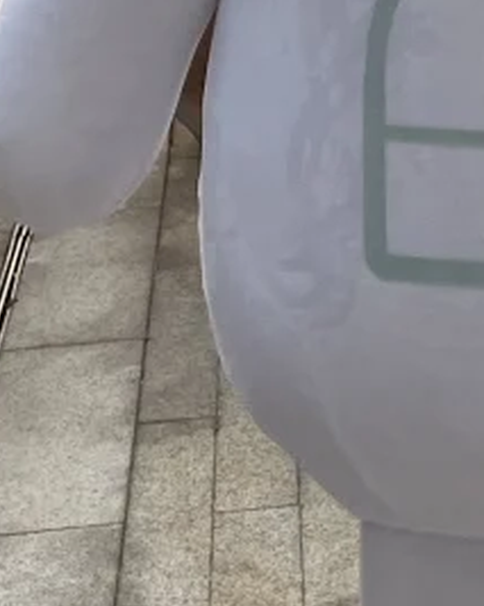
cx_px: 579
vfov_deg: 13.1
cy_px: -356
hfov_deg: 11.0
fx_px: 2457
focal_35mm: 137
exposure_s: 1/300
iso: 50
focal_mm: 5.7
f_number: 1.5
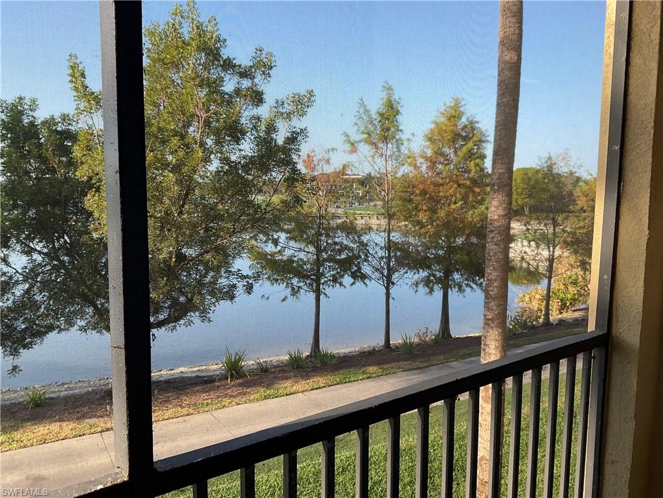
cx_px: 332
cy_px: 249
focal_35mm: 29
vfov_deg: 48.2
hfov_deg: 61.7
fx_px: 555
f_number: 1.8
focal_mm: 3
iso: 16
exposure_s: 1/432
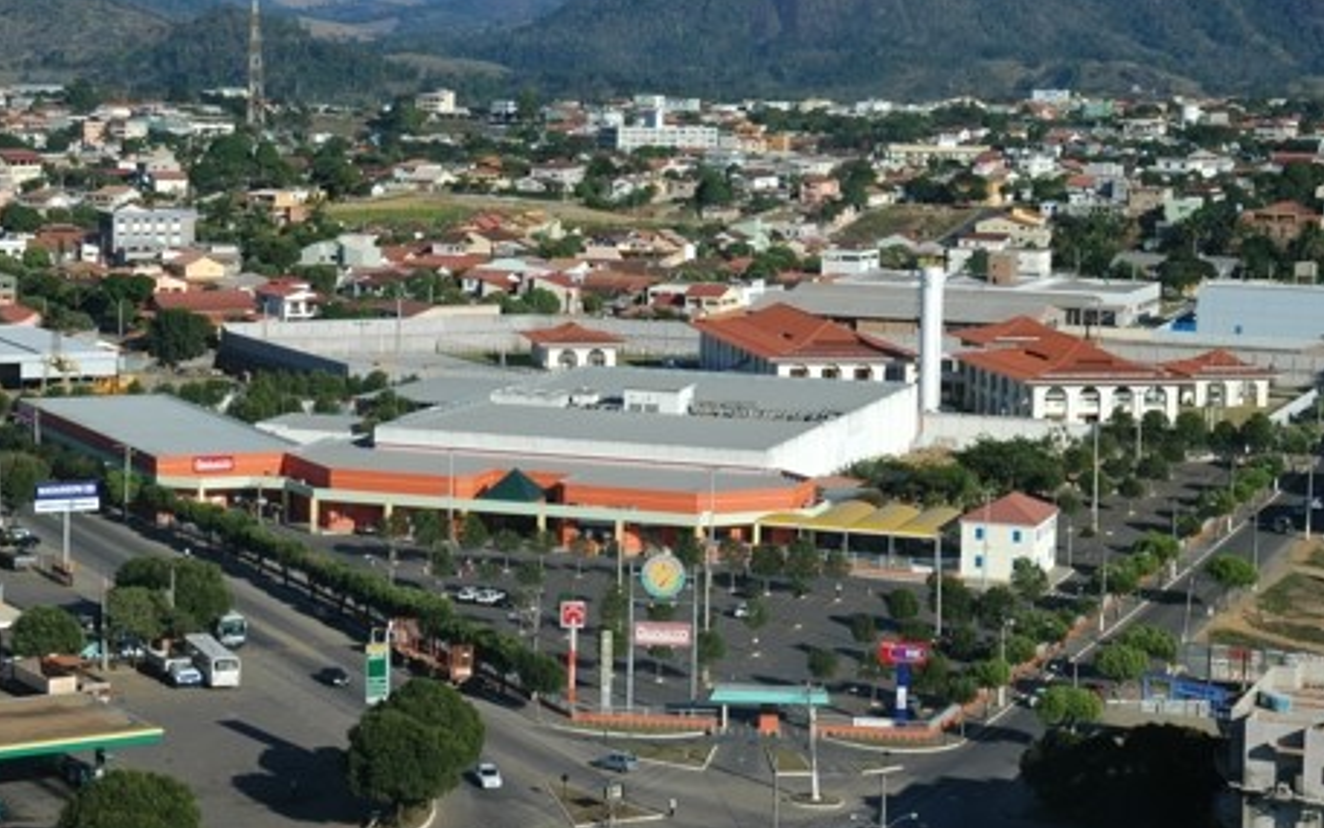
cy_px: 333
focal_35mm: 89
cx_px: 573
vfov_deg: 14.7
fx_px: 3211
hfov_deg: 23.3
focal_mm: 50
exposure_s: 1/200
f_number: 14
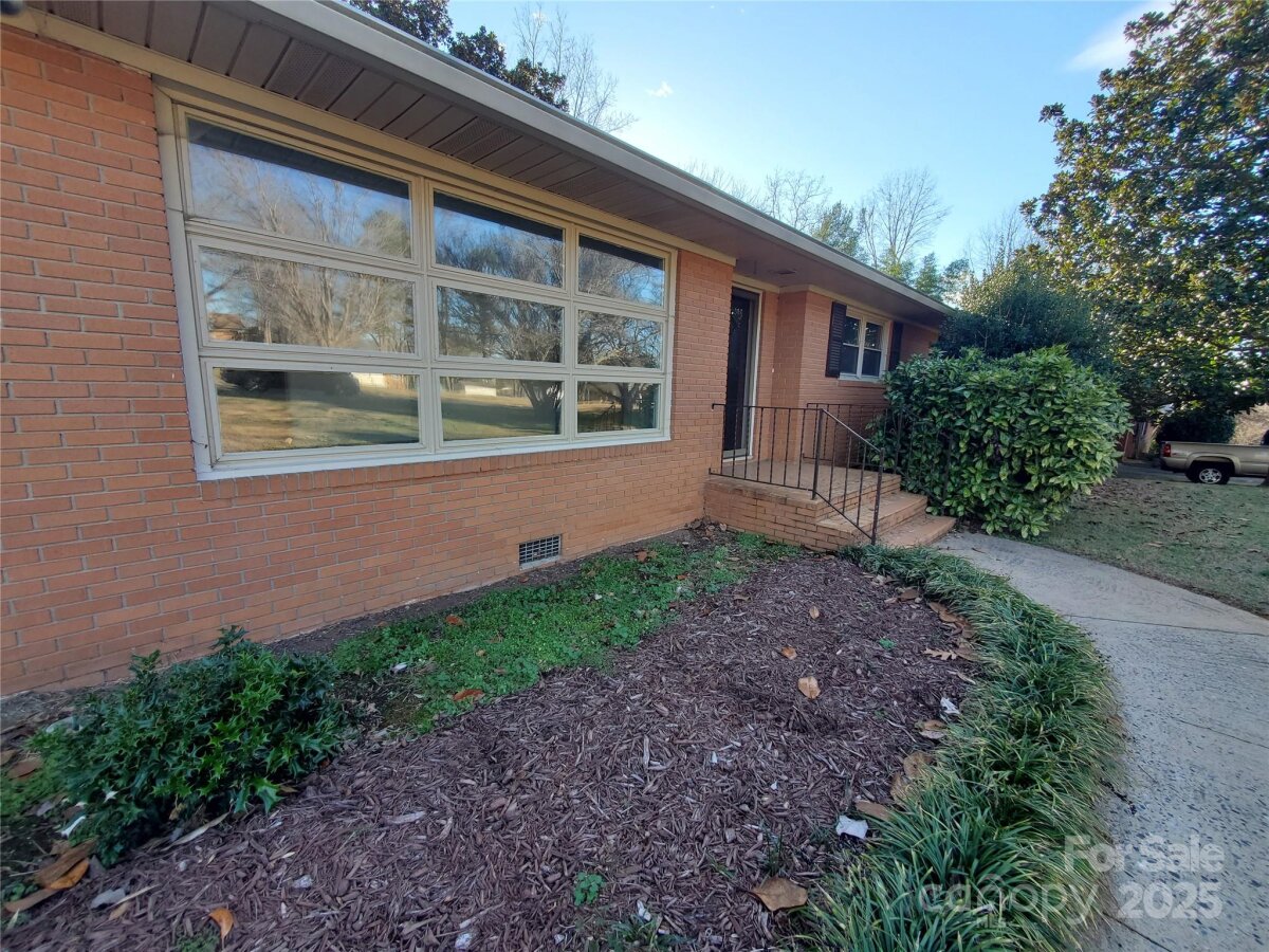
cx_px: 634
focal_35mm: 13
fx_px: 477
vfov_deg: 89.9
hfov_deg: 106.2
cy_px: 476
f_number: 2.2
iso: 50
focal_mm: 1.8
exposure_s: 1/191
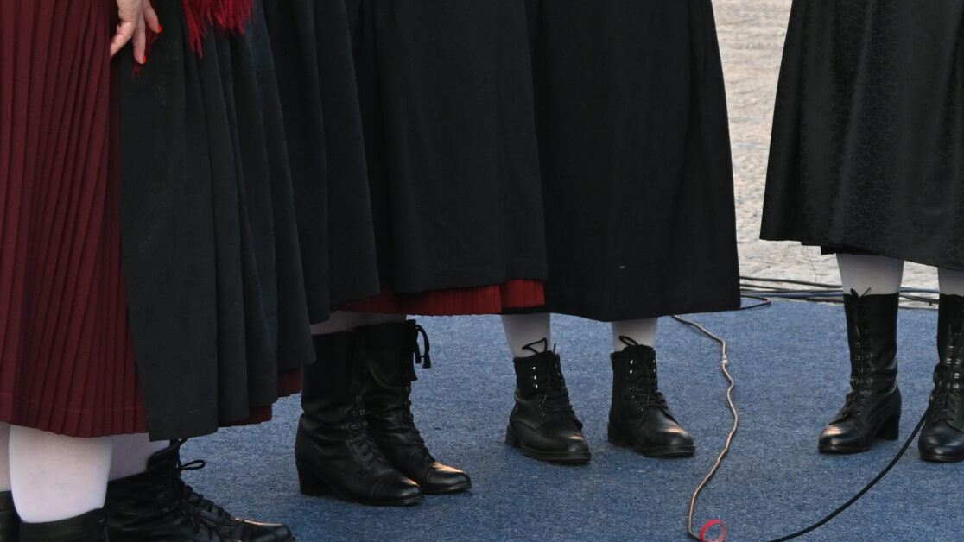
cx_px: 912
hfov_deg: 12.3
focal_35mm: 173
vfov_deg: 7.0
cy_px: -50
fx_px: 4423
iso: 500
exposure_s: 1/125
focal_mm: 48
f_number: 6
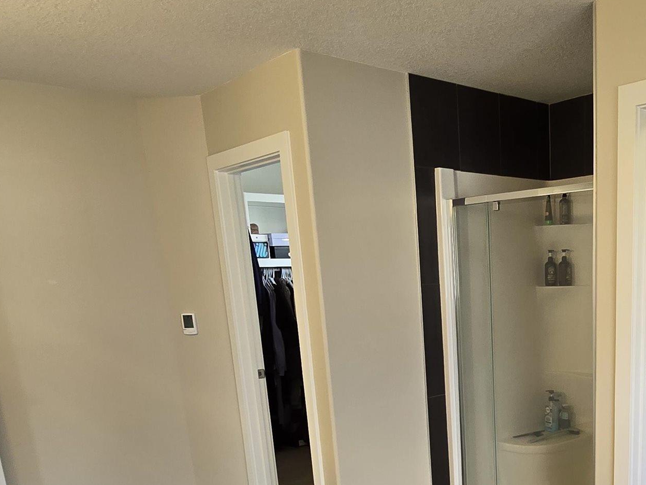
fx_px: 597
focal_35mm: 32
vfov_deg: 41.1
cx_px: 533
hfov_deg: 52.5
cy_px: 425
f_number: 2.2
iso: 125
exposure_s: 1/60
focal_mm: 2.2
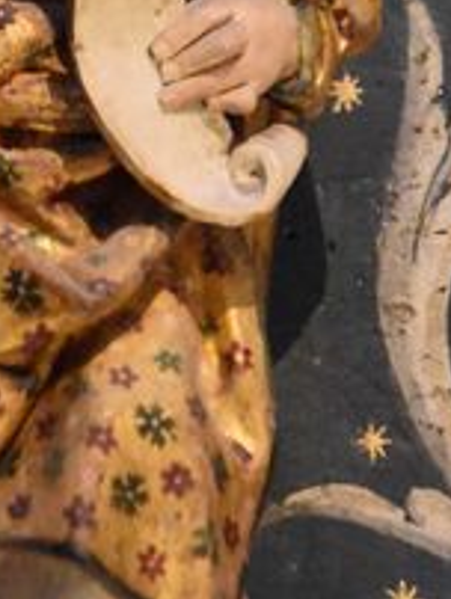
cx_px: 135
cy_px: -21
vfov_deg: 3.2
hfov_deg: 2.4
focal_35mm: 625
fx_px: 10829
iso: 11400
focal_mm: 125
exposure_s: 1/125
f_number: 4.8
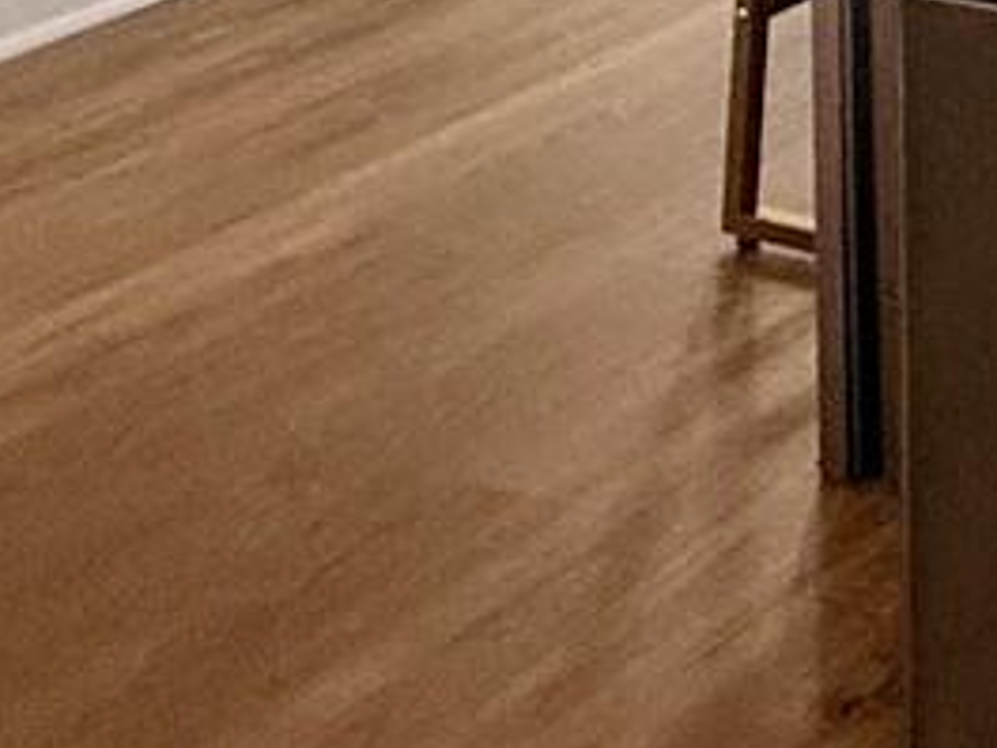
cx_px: 2228
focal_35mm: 85
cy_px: -960
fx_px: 2448
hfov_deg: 15.6
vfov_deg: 13.5
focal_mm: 2.22
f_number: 2.2
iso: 250
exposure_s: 1/120
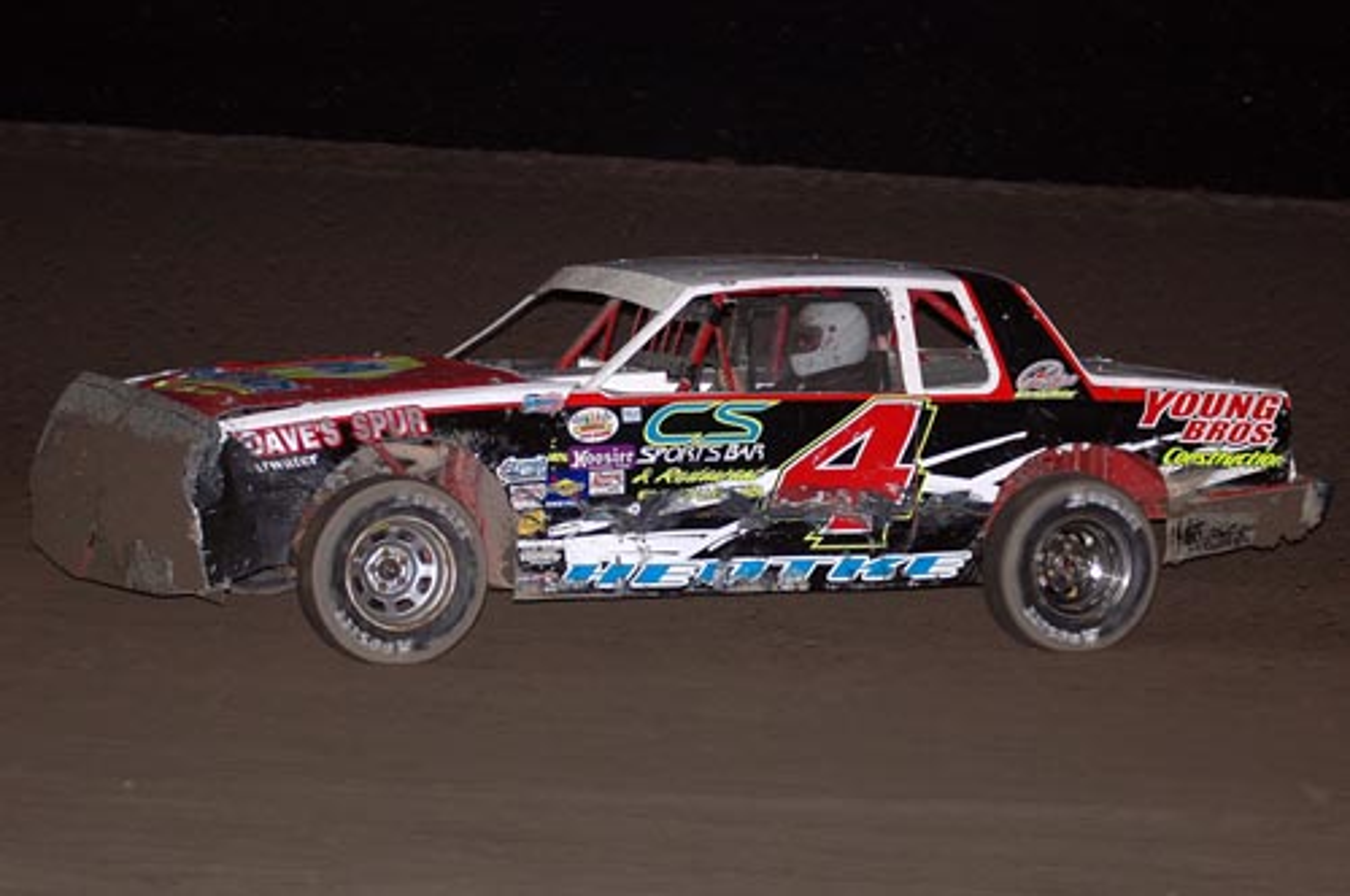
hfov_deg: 14.4
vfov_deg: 9.6
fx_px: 5337
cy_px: 448
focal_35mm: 142
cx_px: 675
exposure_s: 1/500
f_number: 2.8
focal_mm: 95
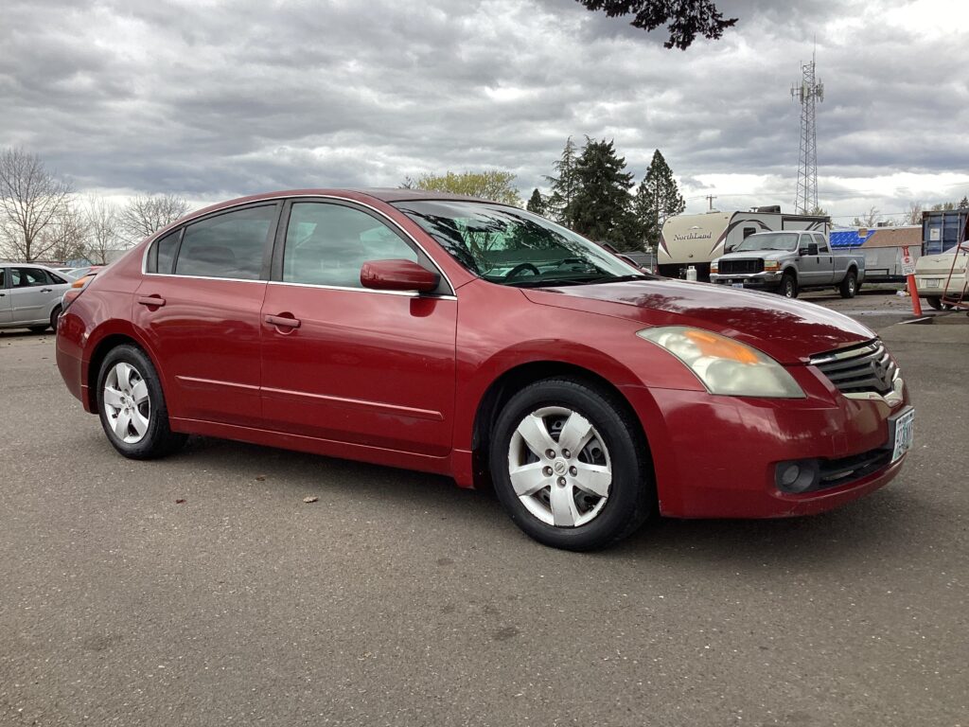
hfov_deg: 58.4
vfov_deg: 45.4
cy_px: 364
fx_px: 868
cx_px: 484
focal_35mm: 31
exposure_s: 1/301
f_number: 2.4
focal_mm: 3.3
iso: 25
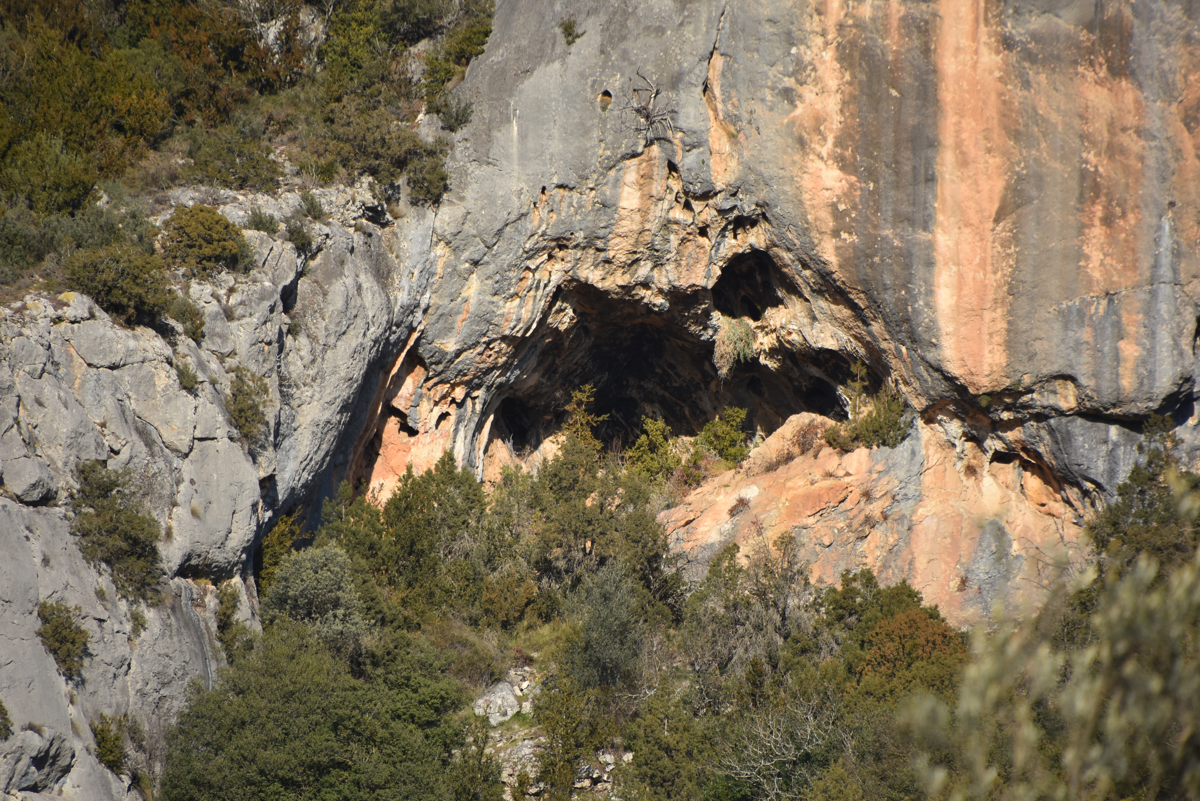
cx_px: 600
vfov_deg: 3.1
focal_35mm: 450
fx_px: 15003
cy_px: 400
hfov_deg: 4.6
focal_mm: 300
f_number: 6.3
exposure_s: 1/1000
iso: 250
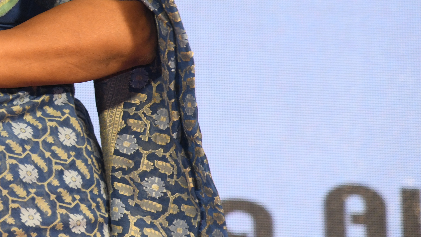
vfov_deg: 3.2
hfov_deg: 5.7
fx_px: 4187
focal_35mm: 375
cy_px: -42
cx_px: -194
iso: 1250
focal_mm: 120
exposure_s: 1/125
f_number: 5
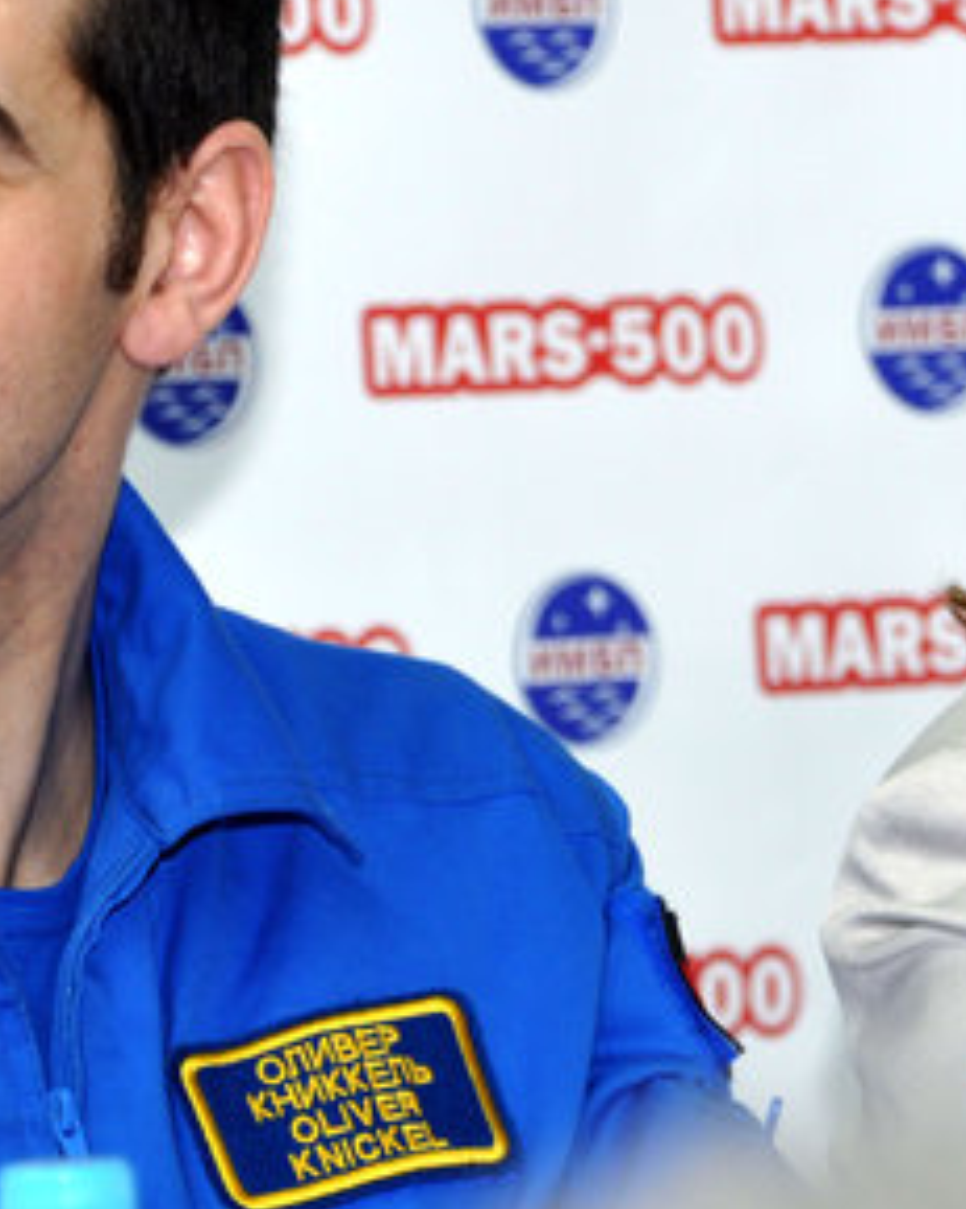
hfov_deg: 4.0
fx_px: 13738
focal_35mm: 384
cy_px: 293
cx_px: 629
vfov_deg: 5.0
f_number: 5.6
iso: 400
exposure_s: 1/80
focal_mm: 105
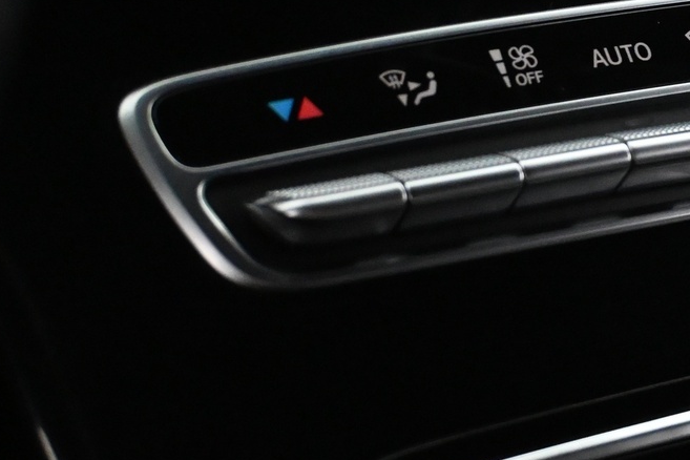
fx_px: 2055
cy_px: 200
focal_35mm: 107
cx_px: 734
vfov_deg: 12.8
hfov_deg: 18.4
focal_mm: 29
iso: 6400
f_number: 4.8
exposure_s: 1/60
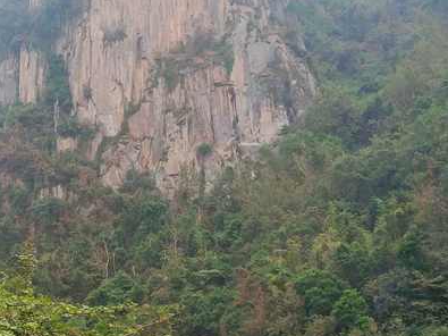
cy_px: 233
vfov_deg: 17.7
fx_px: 1074
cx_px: 15
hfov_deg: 22.8
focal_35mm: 83
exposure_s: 1/242
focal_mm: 4.5
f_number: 2
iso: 180
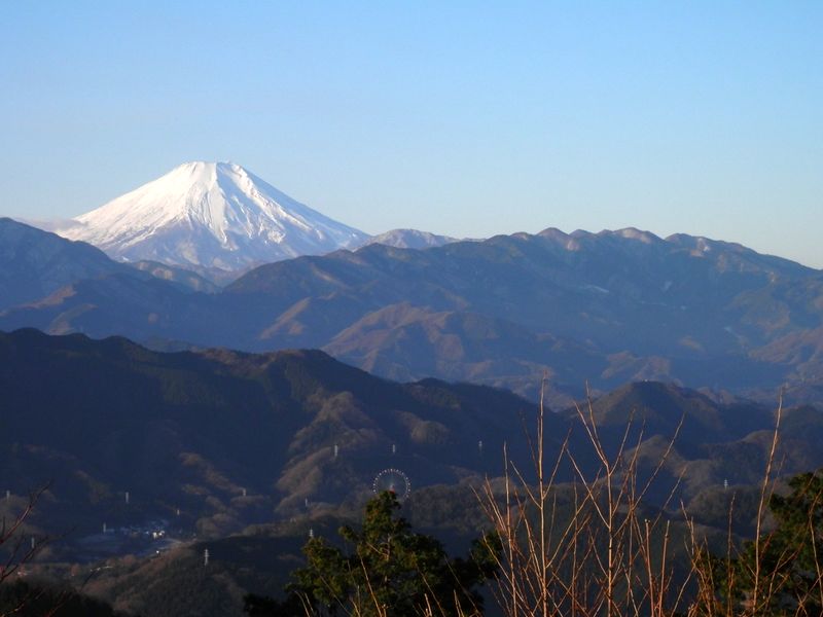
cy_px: 308
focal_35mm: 128
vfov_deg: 11.6
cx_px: 412
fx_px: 3043
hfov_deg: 15.4
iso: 80
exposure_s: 1/640
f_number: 5.3
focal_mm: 22.9
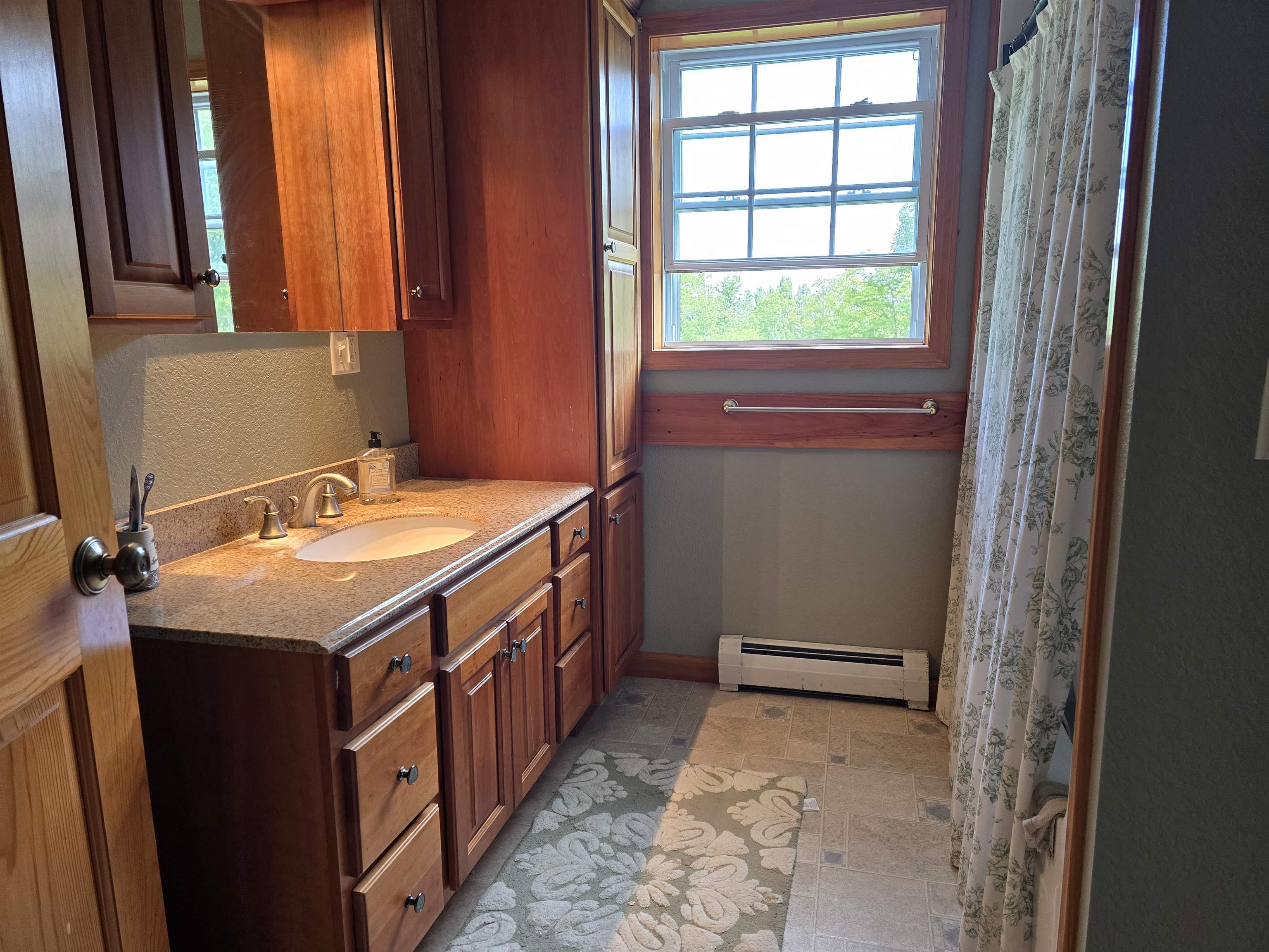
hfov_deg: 73.9
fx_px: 843
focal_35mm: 23
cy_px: 476
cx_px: 634
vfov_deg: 58.9
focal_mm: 6.3
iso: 160
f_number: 1.7
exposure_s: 1/120
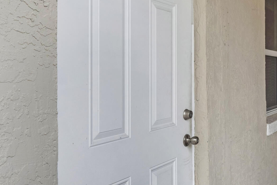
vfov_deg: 28.3
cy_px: 69
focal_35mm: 47
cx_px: 381
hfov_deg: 30.3
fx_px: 365
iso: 250
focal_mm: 11
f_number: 9
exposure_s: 1/1000
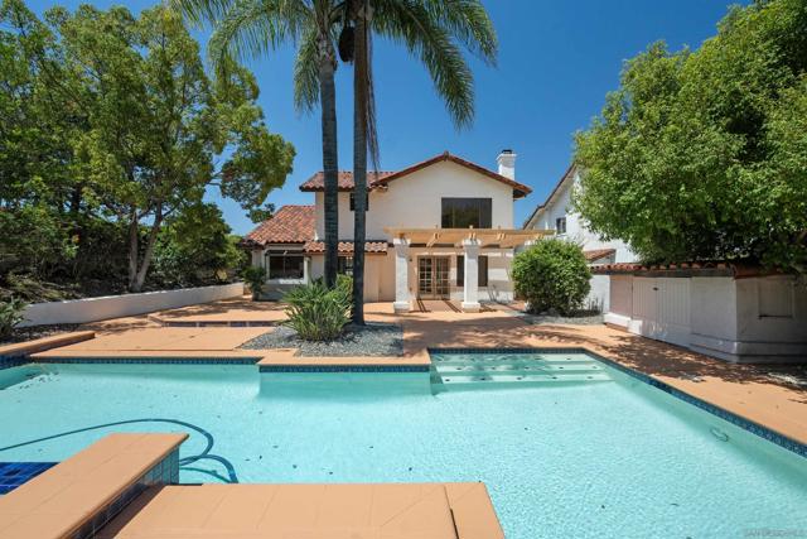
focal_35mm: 16
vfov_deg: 73.8
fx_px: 359
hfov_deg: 96.7
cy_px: 270
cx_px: 404
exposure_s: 1/640
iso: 800
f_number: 8
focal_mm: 11
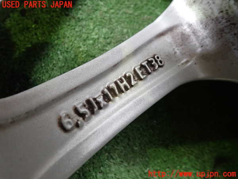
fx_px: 206
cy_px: 90
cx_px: 119
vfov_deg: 46.8
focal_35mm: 30
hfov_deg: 60.0
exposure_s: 1/30
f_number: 2.3
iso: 500
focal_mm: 5.4
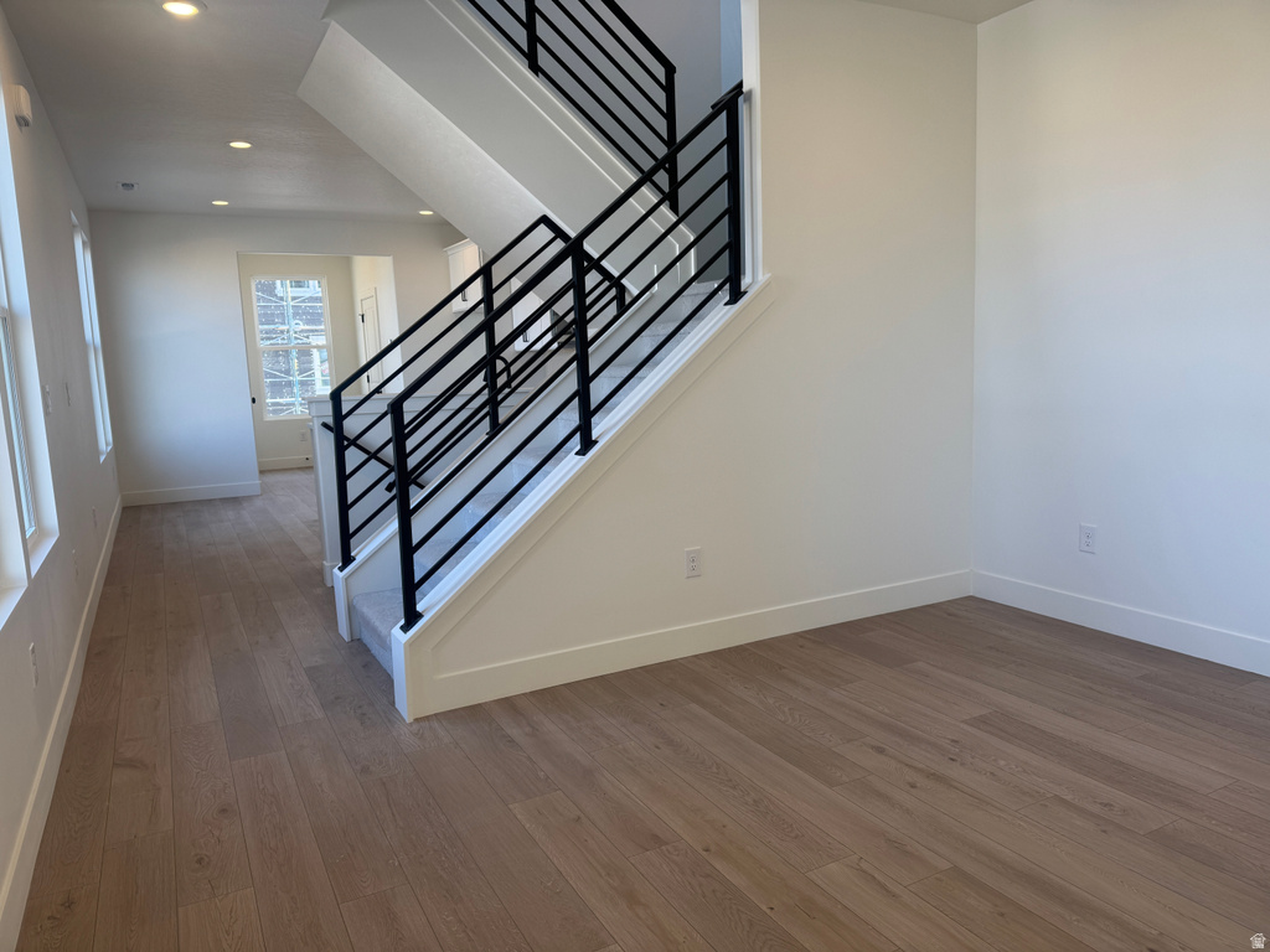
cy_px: 476
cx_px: 635
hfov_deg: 71.6
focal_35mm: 24
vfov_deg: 56.8
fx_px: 881
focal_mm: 6.76
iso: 64
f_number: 1.78
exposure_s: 1/164
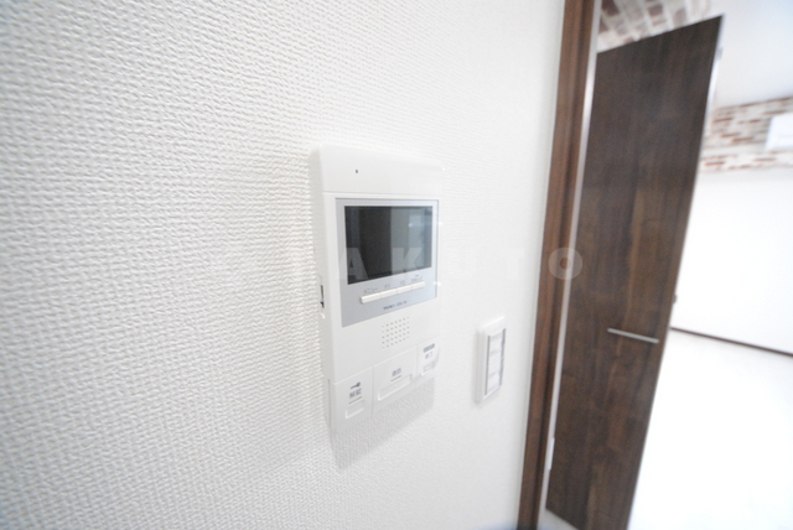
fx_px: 265
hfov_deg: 112.6
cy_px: 265
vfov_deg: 90.1
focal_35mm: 12
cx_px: 396
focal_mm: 8
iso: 1000
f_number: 4.5
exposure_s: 1/30
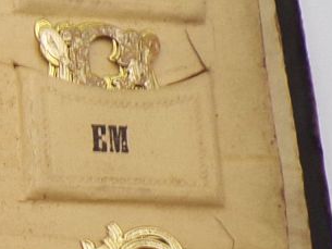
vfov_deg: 10.2
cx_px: -481
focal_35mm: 145
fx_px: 1391
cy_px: 246
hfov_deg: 11.2
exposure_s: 1/40
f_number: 4.4
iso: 80
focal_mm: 4.3
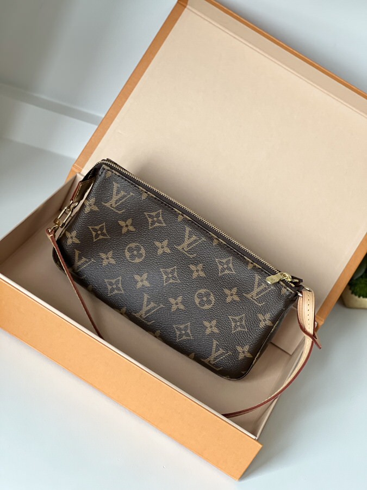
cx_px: 184
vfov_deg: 25.3
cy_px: 245
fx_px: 1088
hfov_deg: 19.1
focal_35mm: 77
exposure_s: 1/40
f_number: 2.8
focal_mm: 9
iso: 160
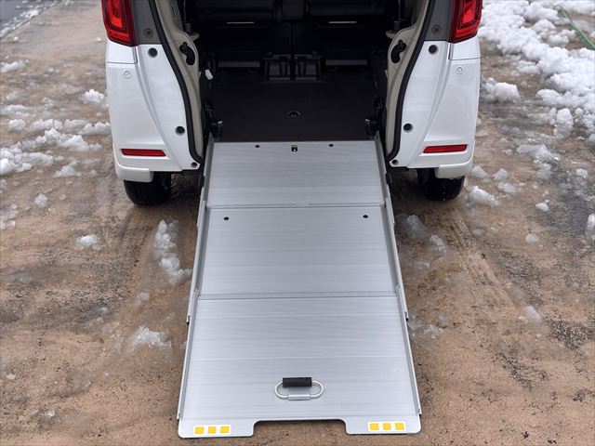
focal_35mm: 52
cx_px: 298
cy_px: 223
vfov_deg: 28.0
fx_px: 894
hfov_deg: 36.8
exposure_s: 1/1344
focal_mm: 5.96
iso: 32
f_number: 1.6
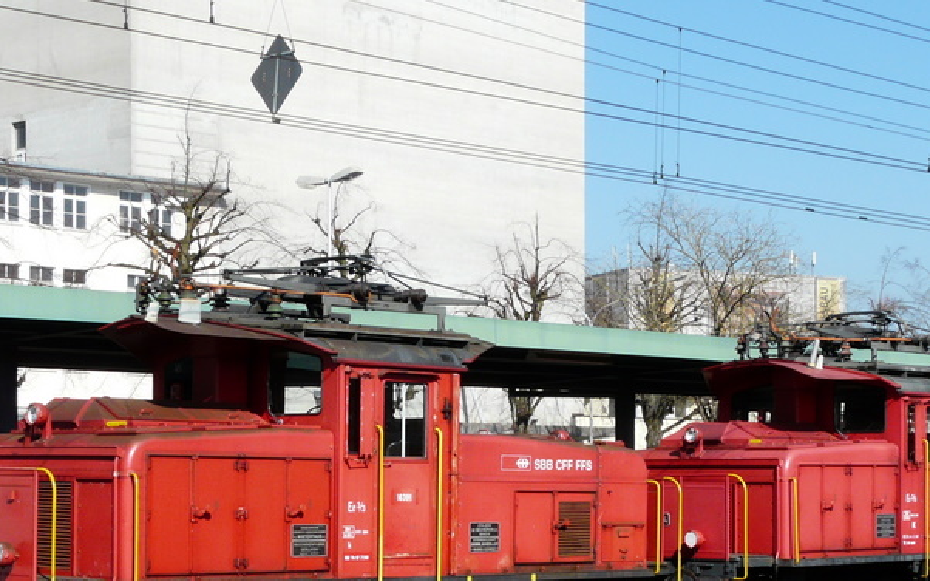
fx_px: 2053
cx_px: 513
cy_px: 481
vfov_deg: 16.0
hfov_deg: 25.5
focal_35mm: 81
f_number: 5.6
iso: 100
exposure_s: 1/500
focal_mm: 7.5
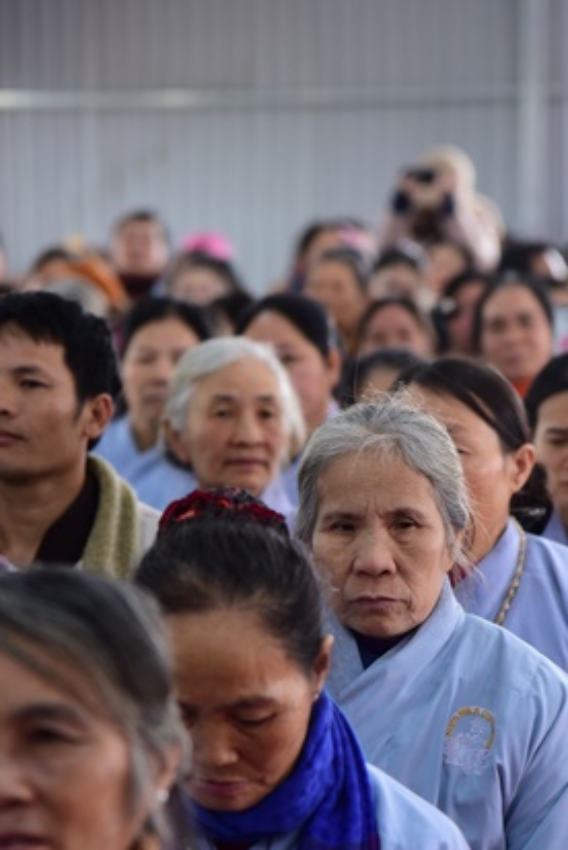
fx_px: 4465
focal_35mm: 189
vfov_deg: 10.9
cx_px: 329
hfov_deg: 7.3
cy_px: 597
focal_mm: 120
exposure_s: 1/80
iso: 1250
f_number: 4.5
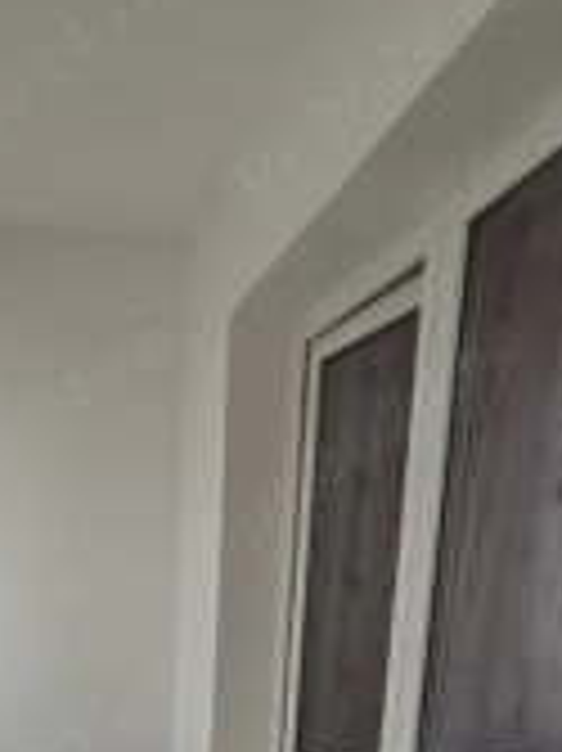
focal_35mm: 36
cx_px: 117
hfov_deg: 38.2
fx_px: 780
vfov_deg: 40.7
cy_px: 838
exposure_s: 1/50
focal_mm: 1.65
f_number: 2.2
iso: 217
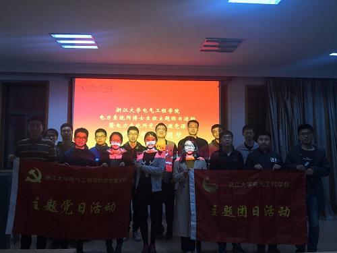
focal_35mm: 27
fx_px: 263
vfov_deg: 51.4
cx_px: 168
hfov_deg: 65.3
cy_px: 126
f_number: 1.6
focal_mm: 3.95
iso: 160
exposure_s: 1/30
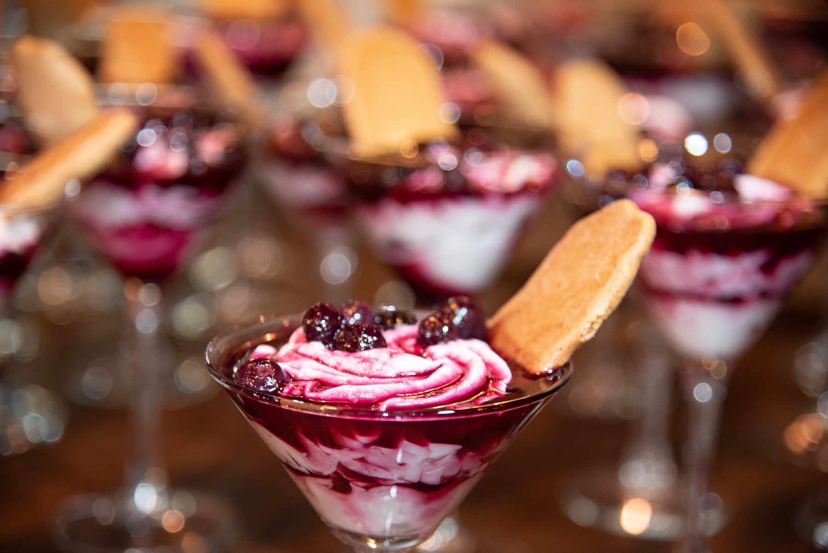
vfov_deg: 14.9
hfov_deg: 22.1
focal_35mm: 92
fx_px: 2117
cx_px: 414
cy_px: 276
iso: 800
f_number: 4
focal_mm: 92
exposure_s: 1/40
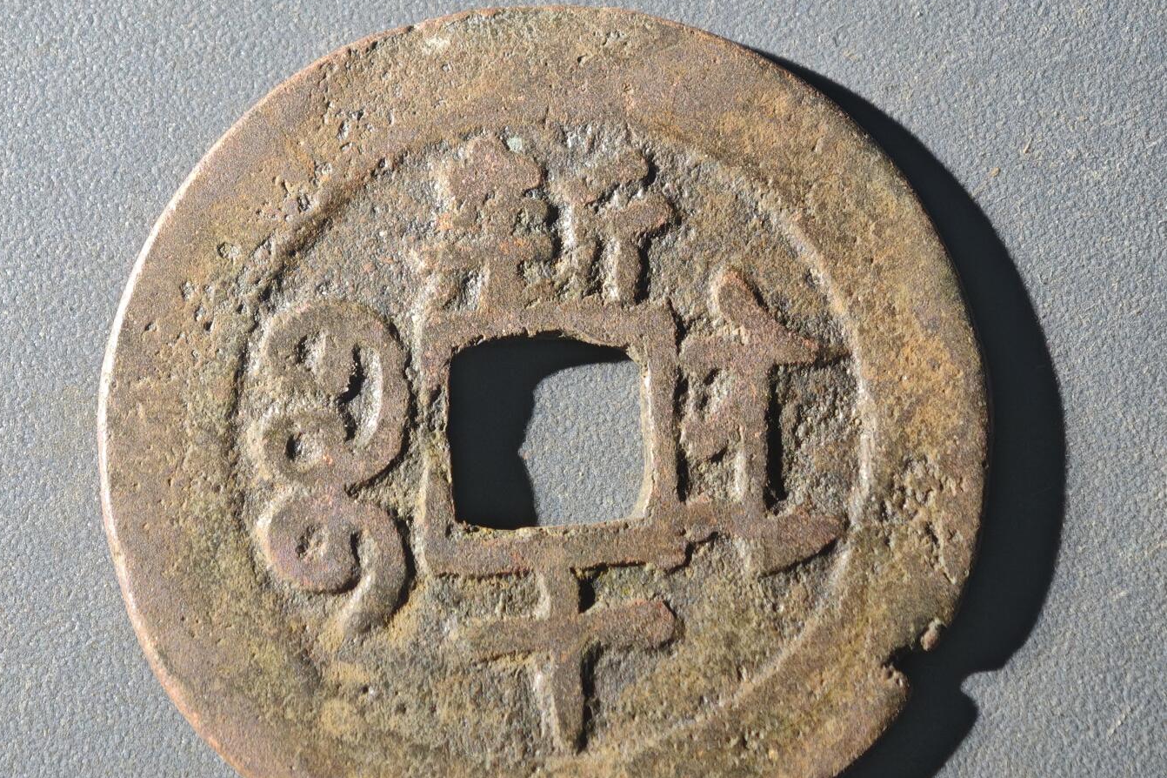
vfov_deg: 11.4
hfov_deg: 17.1
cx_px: 581
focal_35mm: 120
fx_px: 3889
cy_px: 366
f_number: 2
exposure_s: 1/100
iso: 400
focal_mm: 9
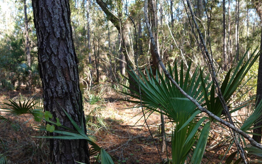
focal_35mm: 30
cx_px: 118
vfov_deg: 41.8
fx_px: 214
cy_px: 81
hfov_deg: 62.8
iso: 100
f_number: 2.4
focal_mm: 8.8
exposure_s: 1/100
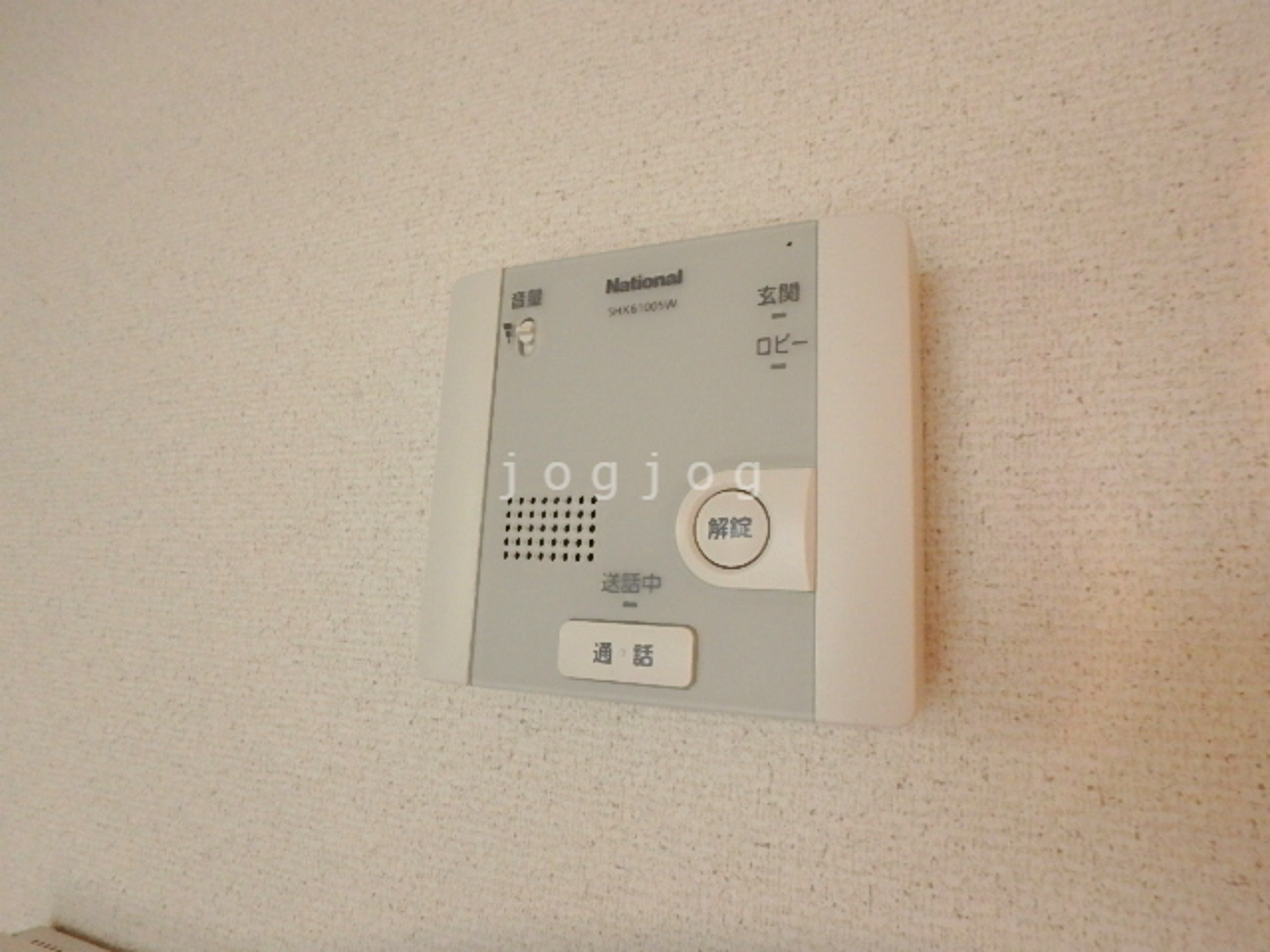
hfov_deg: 79.0
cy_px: 476
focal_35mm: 21
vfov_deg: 63.4
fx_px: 770
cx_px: 635
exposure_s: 1/30
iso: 400
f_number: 3.5
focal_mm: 3.7
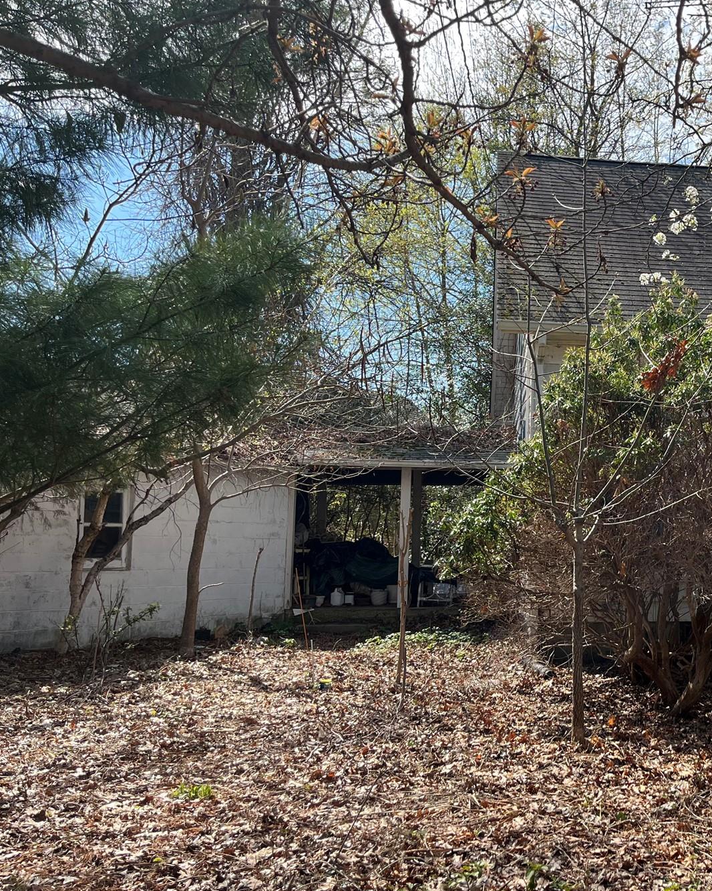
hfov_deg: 35.9
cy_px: 445
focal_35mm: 39
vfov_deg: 46.8
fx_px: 1028
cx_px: 641
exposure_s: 1/1252
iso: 50
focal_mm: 5.1
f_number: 1.6
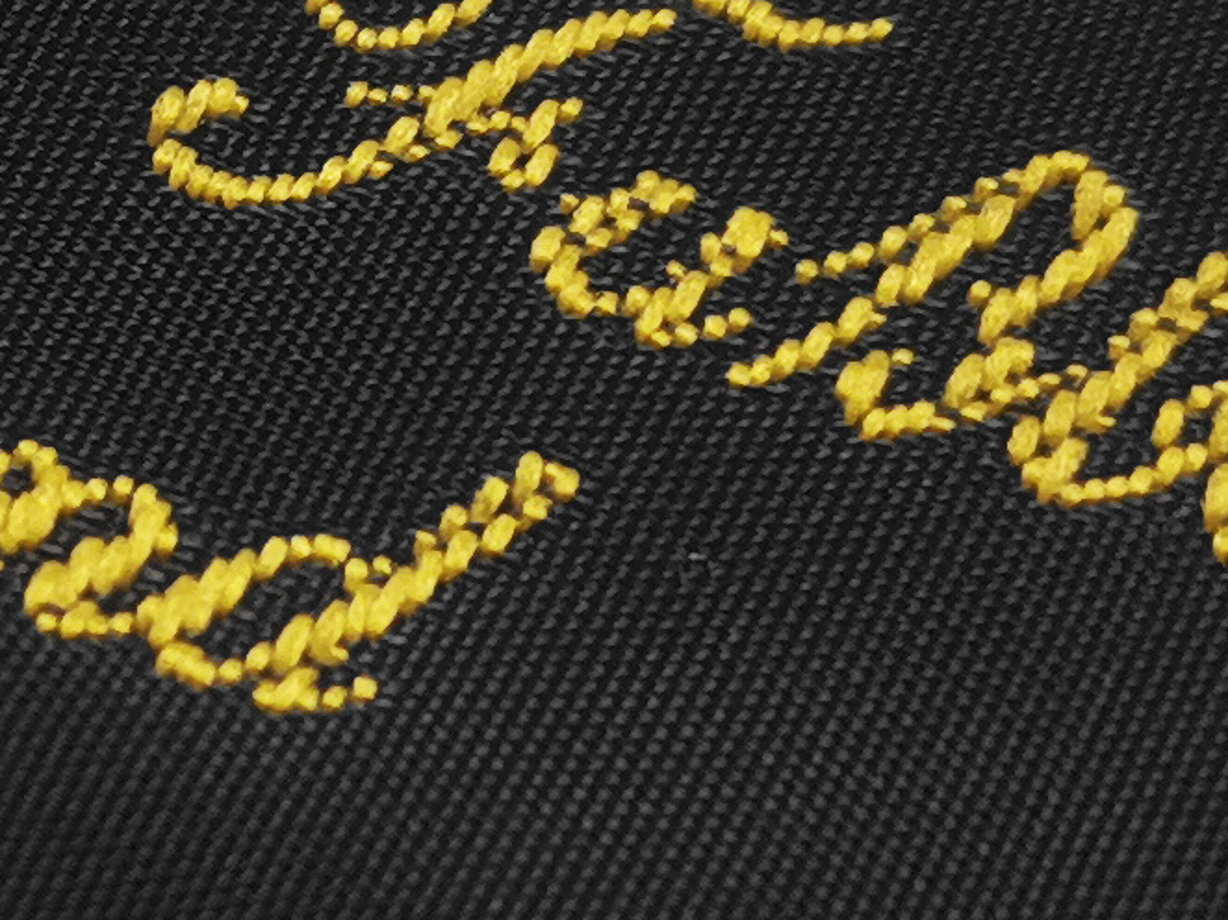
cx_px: -224
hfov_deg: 10.7
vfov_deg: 8.2
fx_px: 6419
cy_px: 744
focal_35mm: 181
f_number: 1.8
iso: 100
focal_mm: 5.58
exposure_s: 1/120
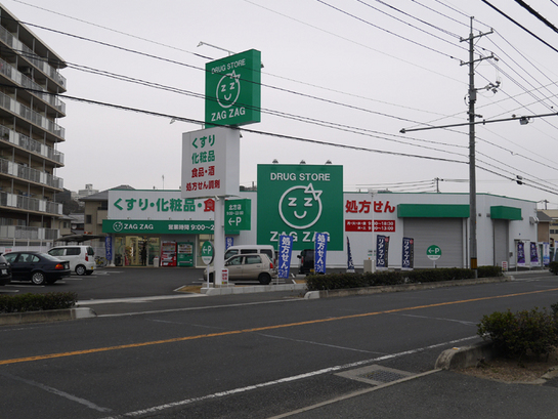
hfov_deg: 50.1
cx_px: 273
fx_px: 597
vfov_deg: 38.7
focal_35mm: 37
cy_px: 207
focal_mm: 18
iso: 160
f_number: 5
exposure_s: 1/125
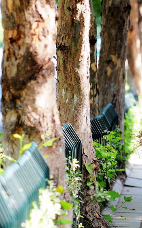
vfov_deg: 6.1
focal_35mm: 347
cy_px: 114
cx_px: 168
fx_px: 2147
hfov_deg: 3.8
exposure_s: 1/320
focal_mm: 150
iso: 400
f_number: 3.2
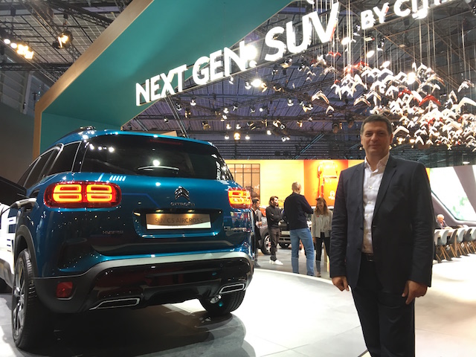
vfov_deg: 48.2
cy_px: 178
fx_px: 399
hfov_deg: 61.7
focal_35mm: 29
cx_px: 238
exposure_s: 1/33
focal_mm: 4.15
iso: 100
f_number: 2.2
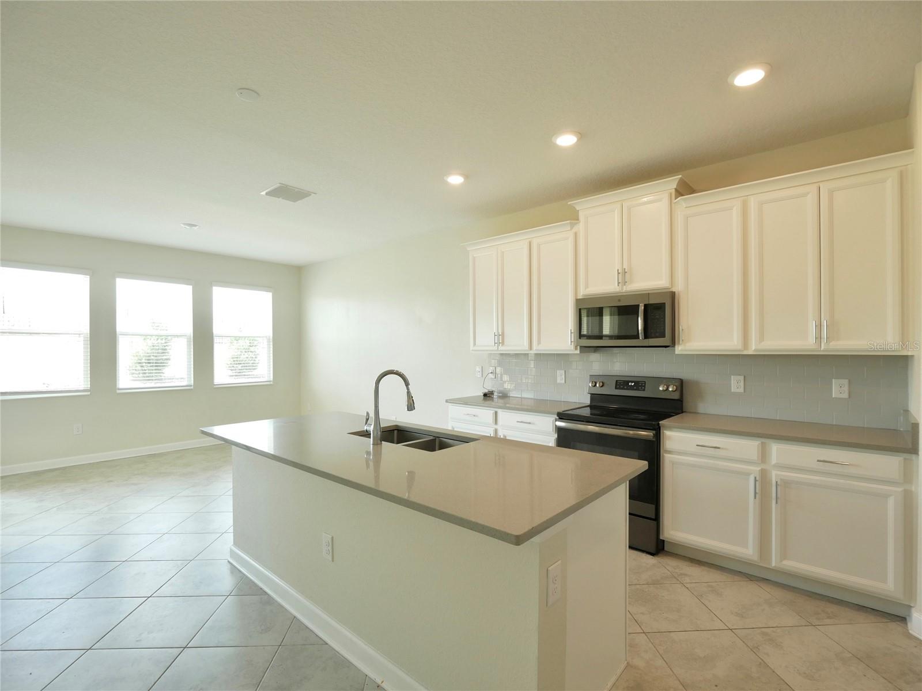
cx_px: 461
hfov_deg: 94.5
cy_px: 346
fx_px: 426
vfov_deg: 78.1
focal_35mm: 16
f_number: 4
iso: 400
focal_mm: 8
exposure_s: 1/60
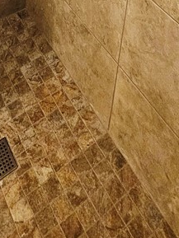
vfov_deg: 23.6
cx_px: 73
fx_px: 317
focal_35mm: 46
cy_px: -175
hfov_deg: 31.5
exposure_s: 1/60.2
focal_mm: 2.2
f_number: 2.2
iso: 400
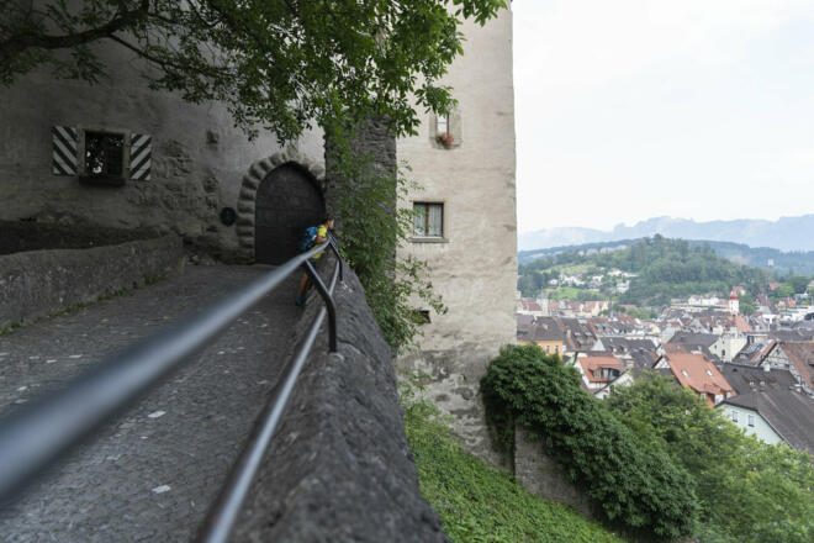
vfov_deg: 53.1
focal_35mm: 24
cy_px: 272
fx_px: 543
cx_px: 407
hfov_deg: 73.7
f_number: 4
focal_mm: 24
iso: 100
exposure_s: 1/60
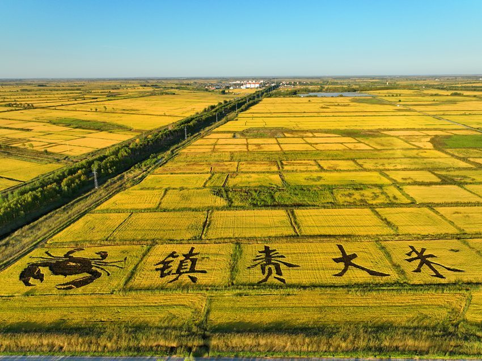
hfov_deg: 71.6
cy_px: 180
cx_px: 241
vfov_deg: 56.8
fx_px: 334
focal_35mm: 24
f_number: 2.8
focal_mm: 12.29
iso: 120
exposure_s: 1/1250
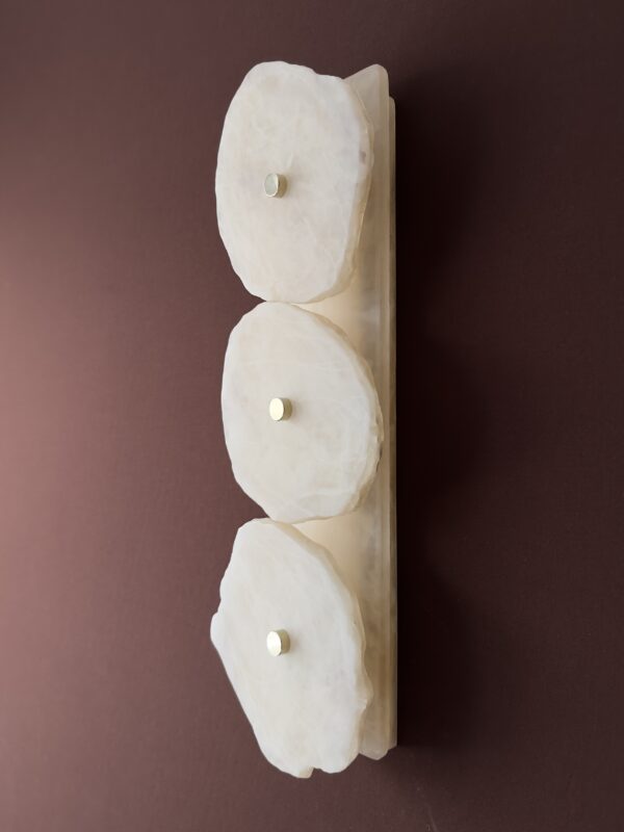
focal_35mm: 24
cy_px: 416
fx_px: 577
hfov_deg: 56.8
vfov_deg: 71.6
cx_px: 312
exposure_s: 1/121
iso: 200
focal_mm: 6.86
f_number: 1.78
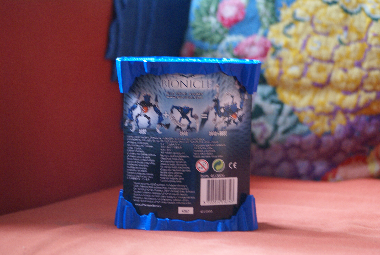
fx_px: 1110
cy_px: 128
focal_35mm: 105
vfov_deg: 13.1
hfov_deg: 19.4
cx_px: 190
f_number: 4.5
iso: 400
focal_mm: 70
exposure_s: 1/25
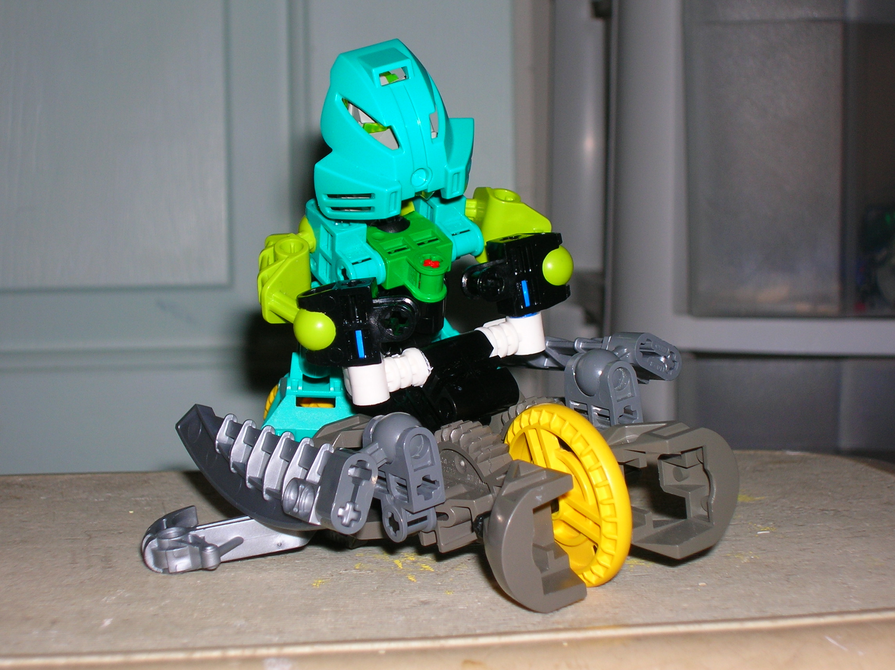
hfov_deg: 27.8
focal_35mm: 70
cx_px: 448
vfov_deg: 21.0
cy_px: 335
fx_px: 1808
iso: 50
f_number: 3.9
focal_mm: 11.7
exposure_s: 1/60.1
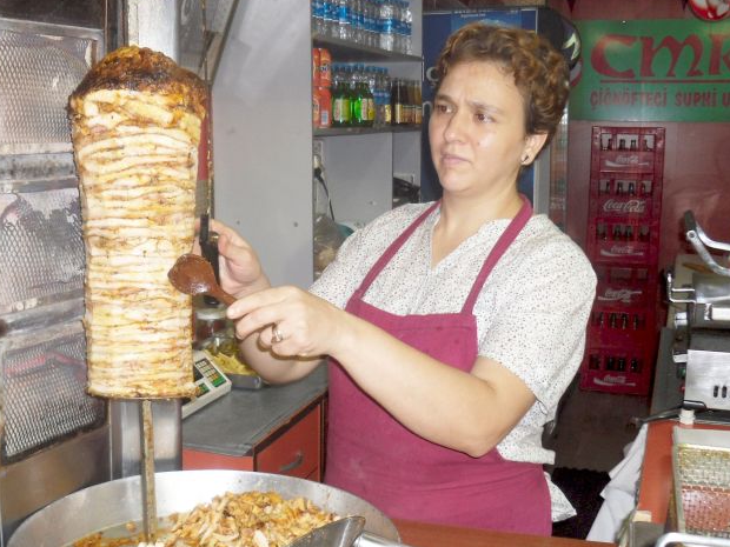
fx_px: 738
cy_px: 272
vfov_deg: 40.7
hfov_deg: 52.6
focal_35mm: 35
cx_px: 365
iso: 80
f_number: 2.8
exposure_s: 1/45
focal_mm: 6
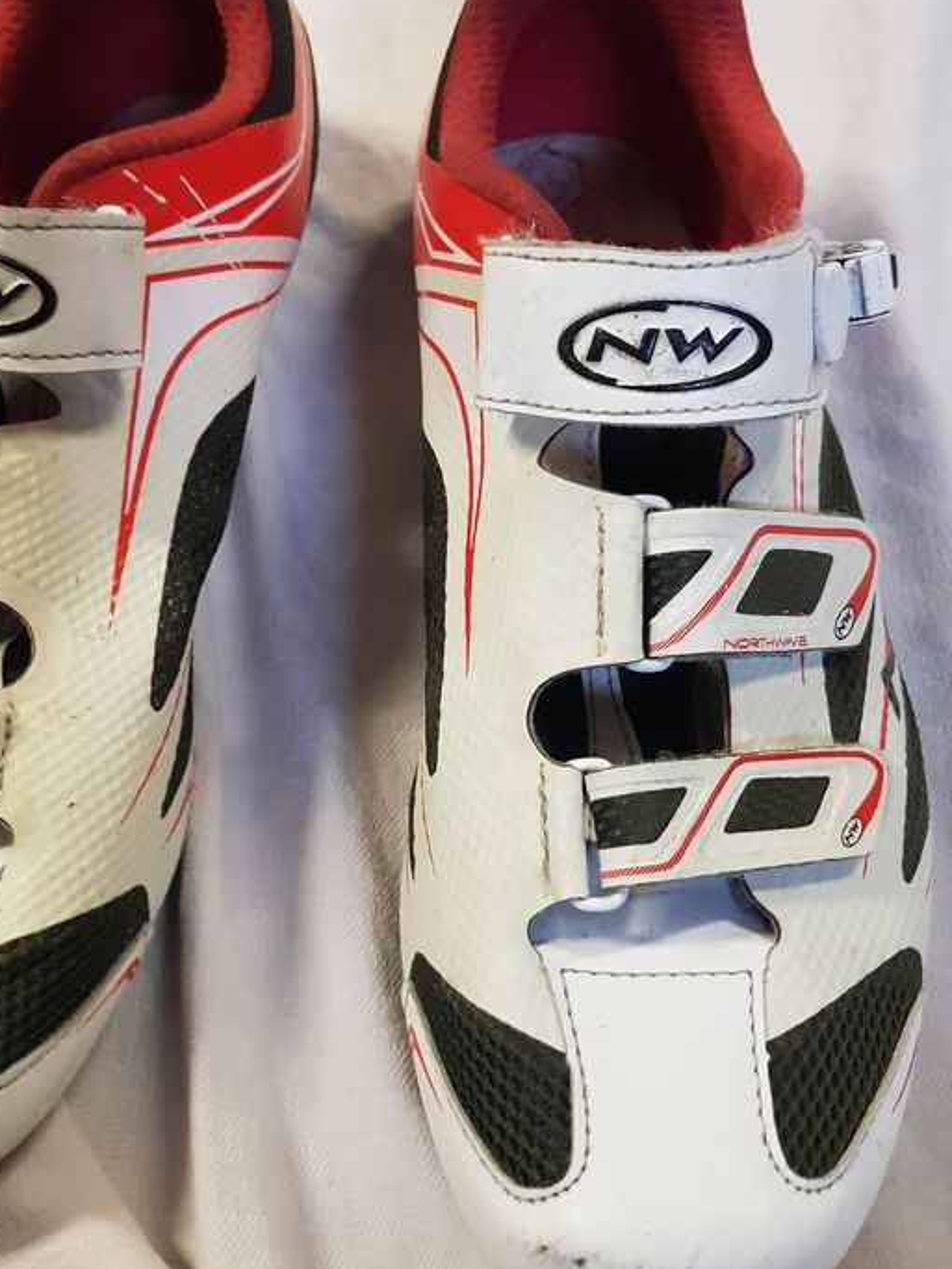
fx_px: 1393
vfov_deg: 49.0
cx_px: 371
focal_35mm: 38
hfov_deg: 37.5
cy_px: 620
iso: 250
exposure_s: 1/33
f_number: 1.7
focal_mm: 4.2
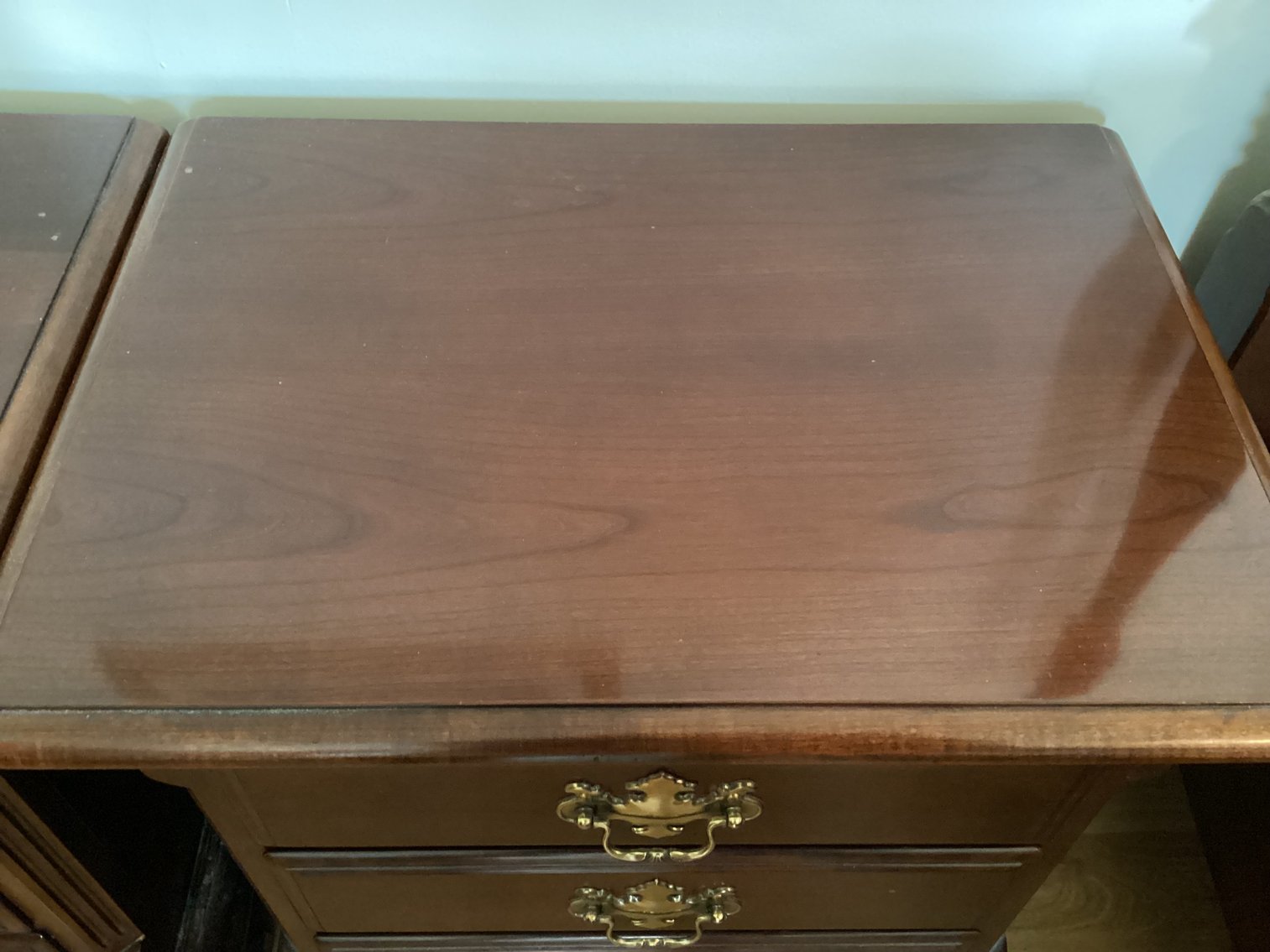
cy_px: 476
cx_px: 635
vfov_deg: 45.4
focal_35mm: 31
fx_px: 1137
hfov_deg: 58.3
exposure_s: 1/17
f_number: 2.4
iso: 640
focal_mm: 3.3
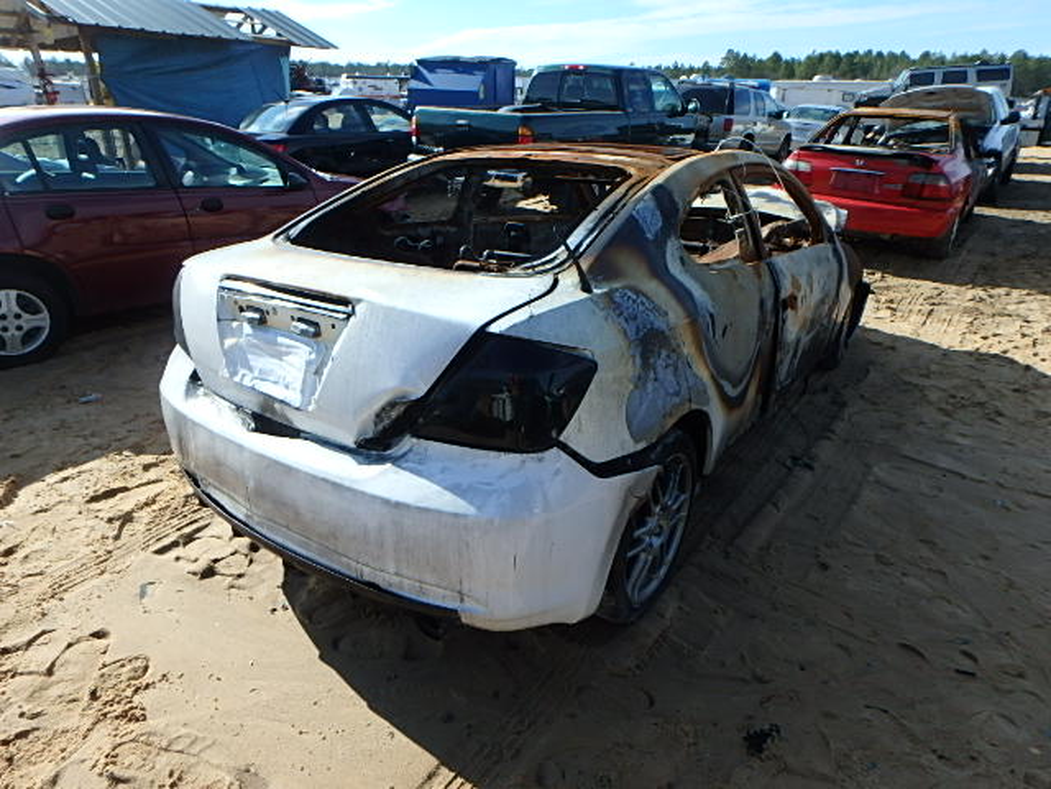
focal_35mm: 21
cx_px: 526
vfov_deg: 63.4
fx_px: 638
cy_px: 394
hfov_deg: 79.0
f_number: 3.5
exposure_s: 1/1000
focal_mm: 3.7
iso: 125
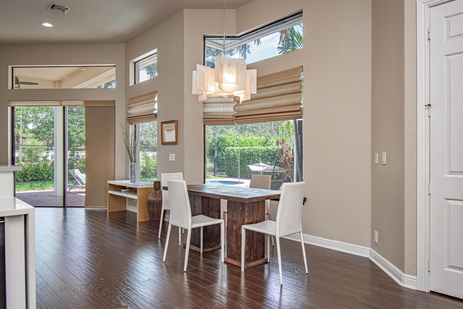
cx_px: 232
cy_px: 154
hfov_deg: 70.5
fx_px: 328
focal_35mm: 26
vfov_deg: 50.4
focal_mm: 17
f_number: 5.6
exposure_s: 1/125
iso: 280
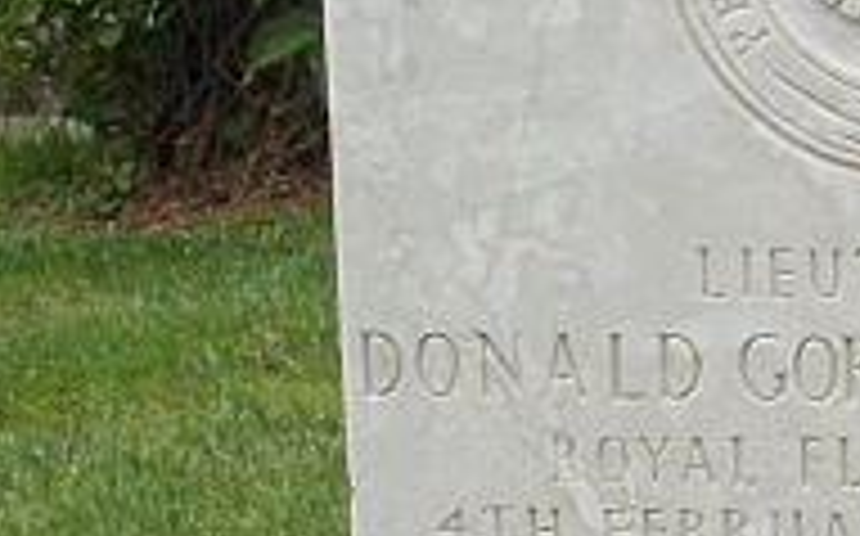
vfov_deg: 8.6
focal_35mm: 151
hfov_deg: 13.6
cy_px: 559
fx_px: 3536
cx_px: 973
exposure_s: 1/160
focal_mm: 6
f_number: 3.6
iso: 80
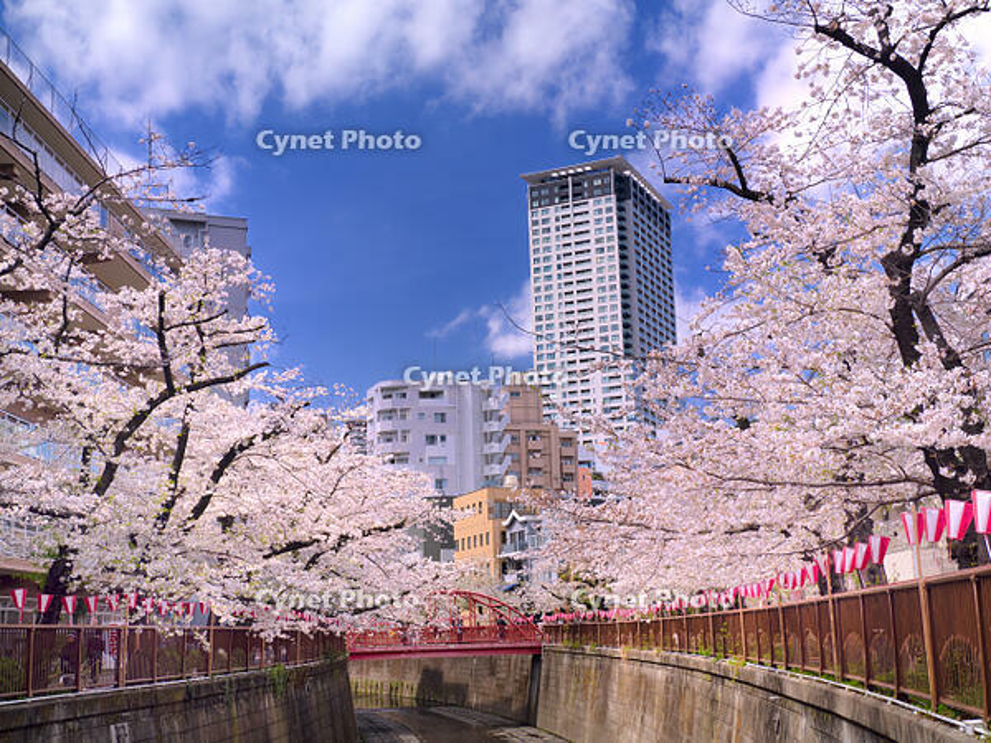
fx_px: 1202
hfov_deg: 44.8
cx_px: 496
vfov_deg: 34.3
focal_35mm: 42
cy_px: 372
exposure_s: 1/160
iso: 200
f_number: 9
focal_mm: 21
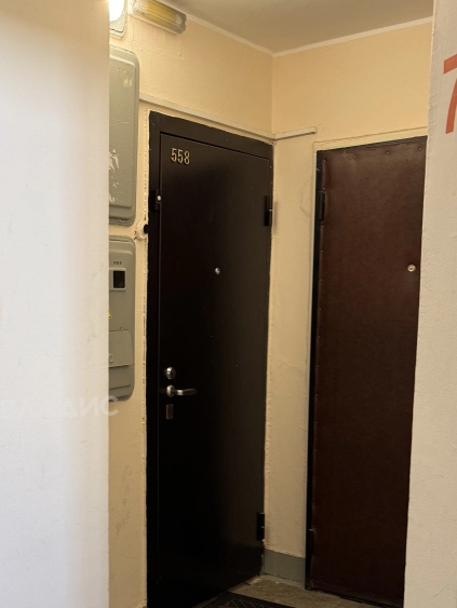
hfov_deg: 30.1
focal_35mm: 46
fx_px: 809
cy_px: 407
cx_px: 39
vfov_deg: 40.7
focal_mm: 6.76
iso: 160
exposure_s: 1/50
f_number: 1.78
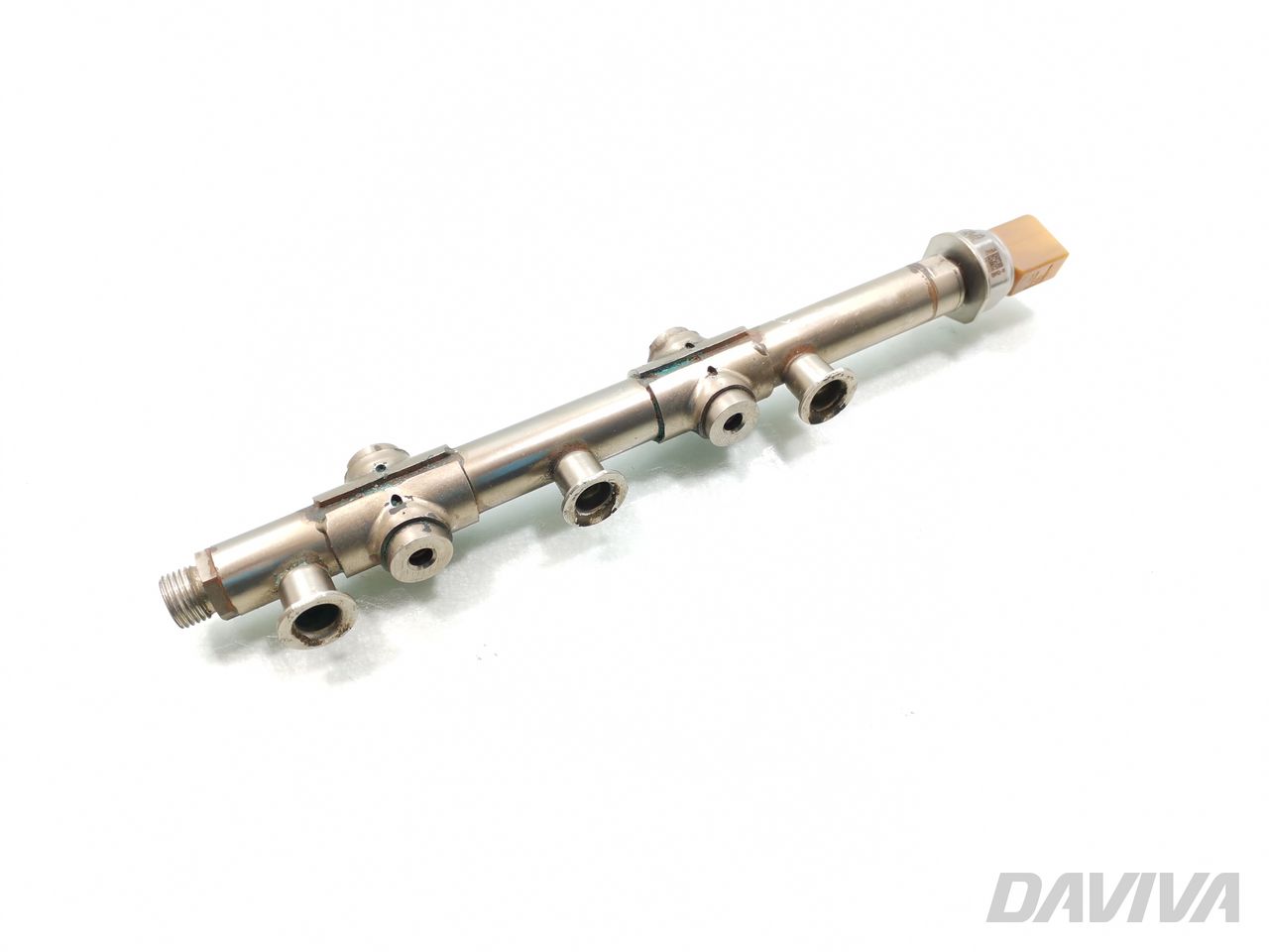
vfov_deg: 53.1
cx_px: 634
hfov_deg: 67.3
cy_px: 476
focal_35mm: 26
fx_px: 953
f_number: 1.8
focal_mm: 4.75
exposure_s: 1/100
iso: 100
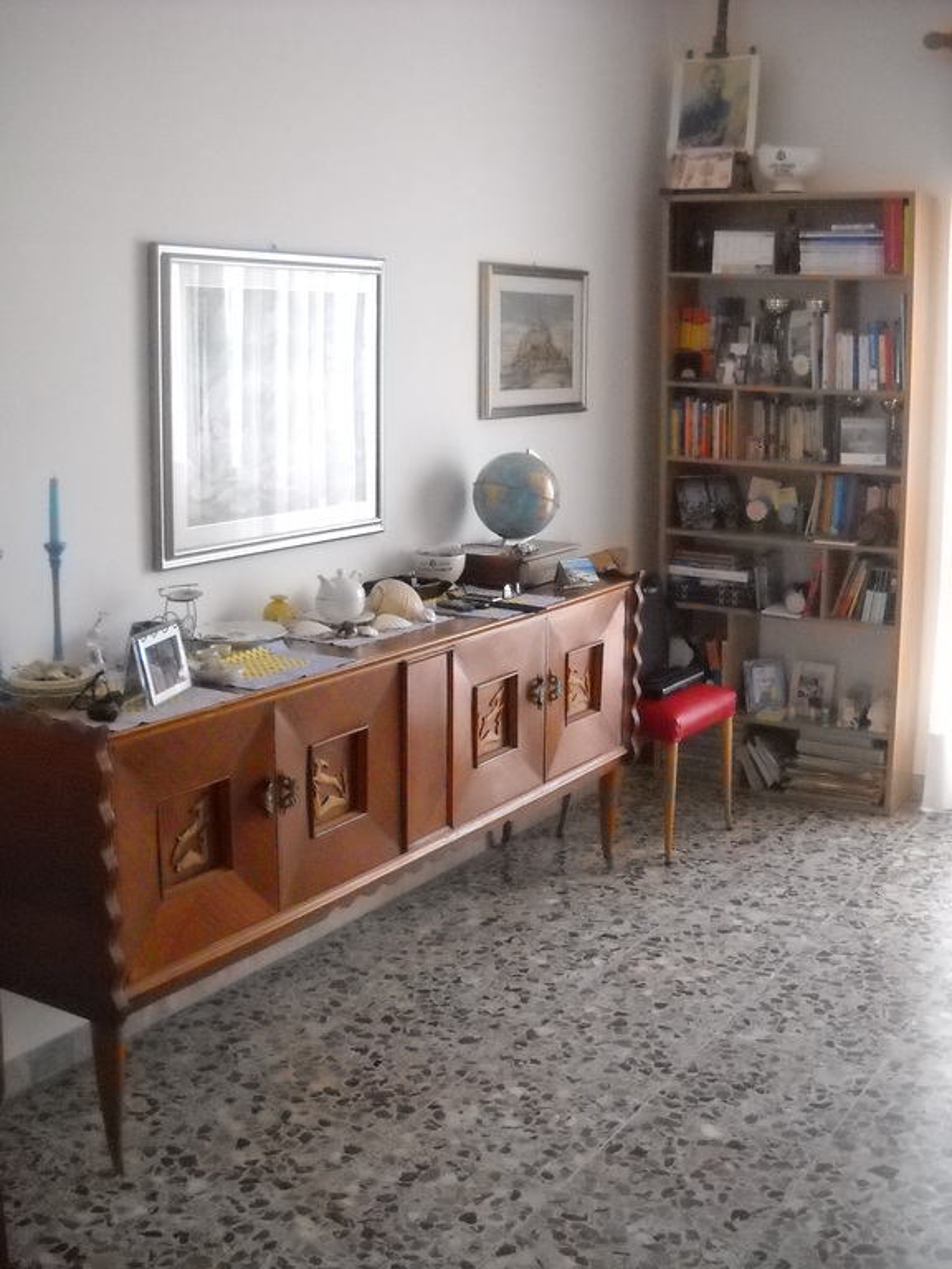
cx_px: 476
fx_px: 1503
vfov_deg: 45.8
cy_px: 634
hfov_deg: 35.1
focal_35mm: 41
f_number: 3.1
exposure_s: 1/96
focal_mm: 6.72
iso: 800
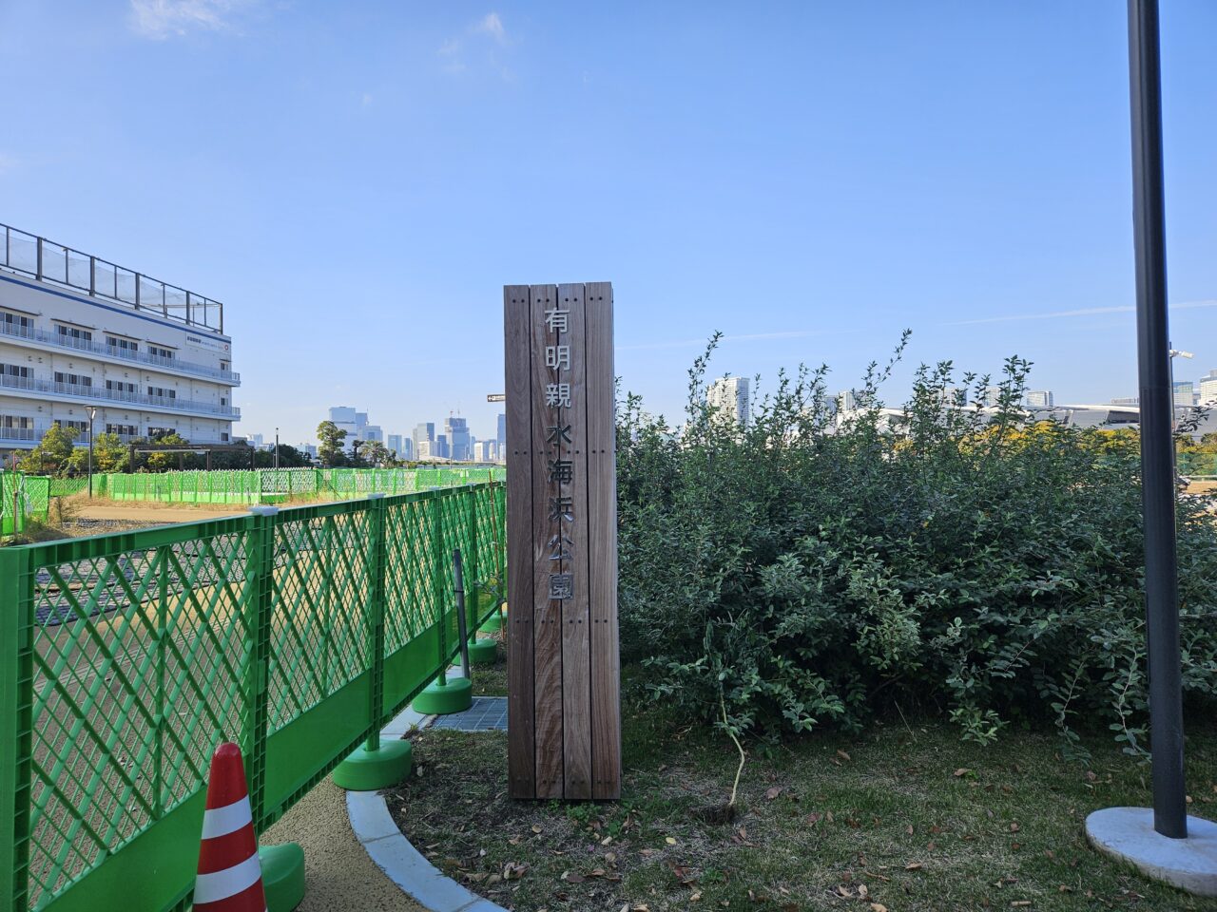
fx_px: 809
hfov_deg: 73.9
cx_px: 608
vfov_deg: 58.9
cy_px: 456
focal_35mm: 23
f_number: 1.8
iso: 25
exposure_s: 1/1064
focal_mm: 5.4
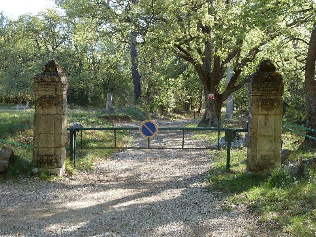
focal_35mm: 44
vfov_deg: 32.9
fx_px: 402
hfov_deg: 42.9
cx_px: 158
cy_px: 118
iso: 80
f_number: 3.7
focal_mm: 7.3
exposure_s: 1/80
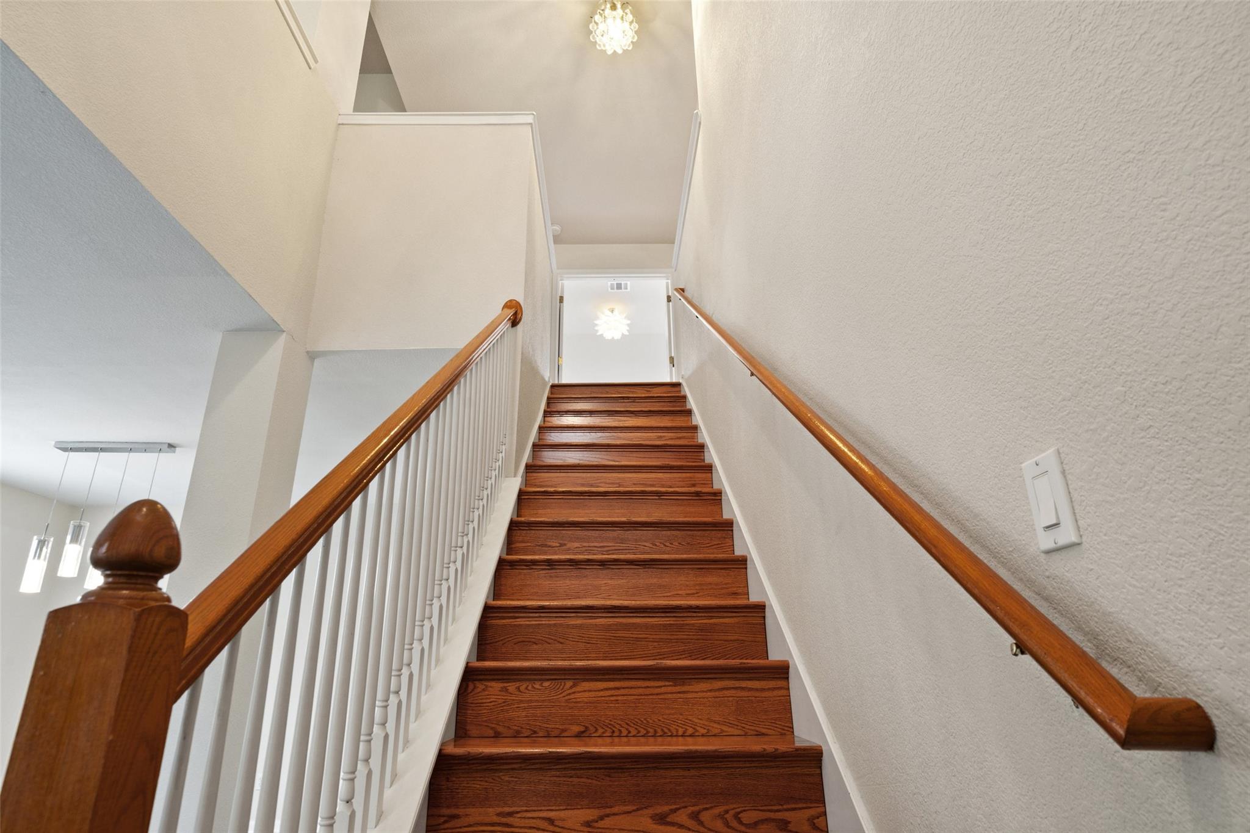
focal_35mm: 18
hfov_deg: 90.0
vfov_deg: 67.4
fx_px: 625
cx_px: 625
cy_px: 416
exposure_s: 1.6
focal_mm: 18
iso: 250
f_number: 9
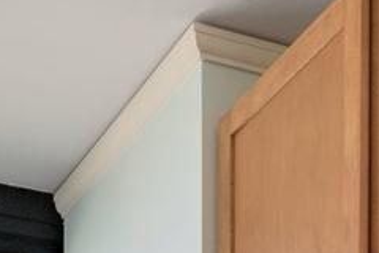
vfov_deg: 8.7
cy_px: 773
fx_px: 1347
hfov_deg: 16.0
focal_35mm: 128
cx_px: 237
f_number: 8
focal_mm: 19
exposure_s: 1/25
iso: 200
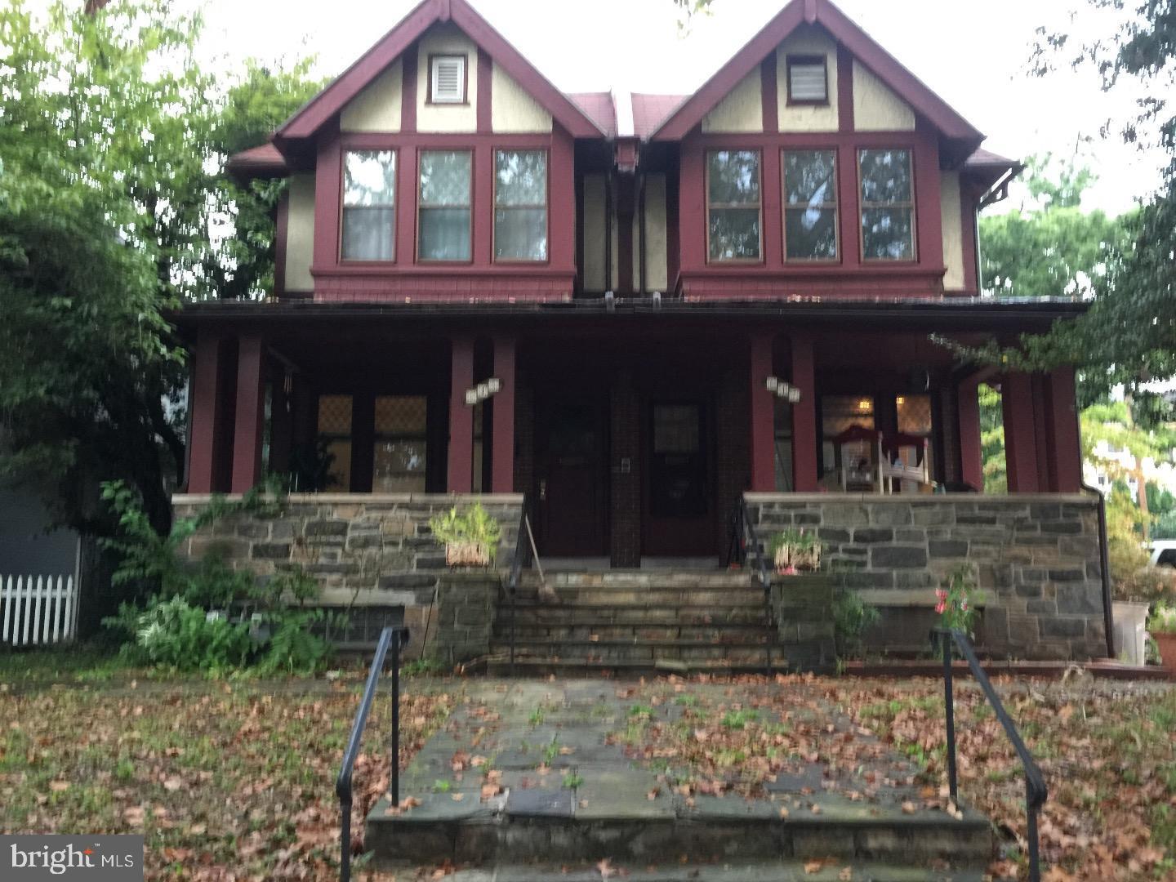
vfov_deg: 48.2
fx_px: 985
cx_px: 588
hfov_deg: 61.7
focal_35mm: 29
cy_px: 441
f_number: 2.2
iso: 100
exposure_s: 1/15
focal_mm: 4.15
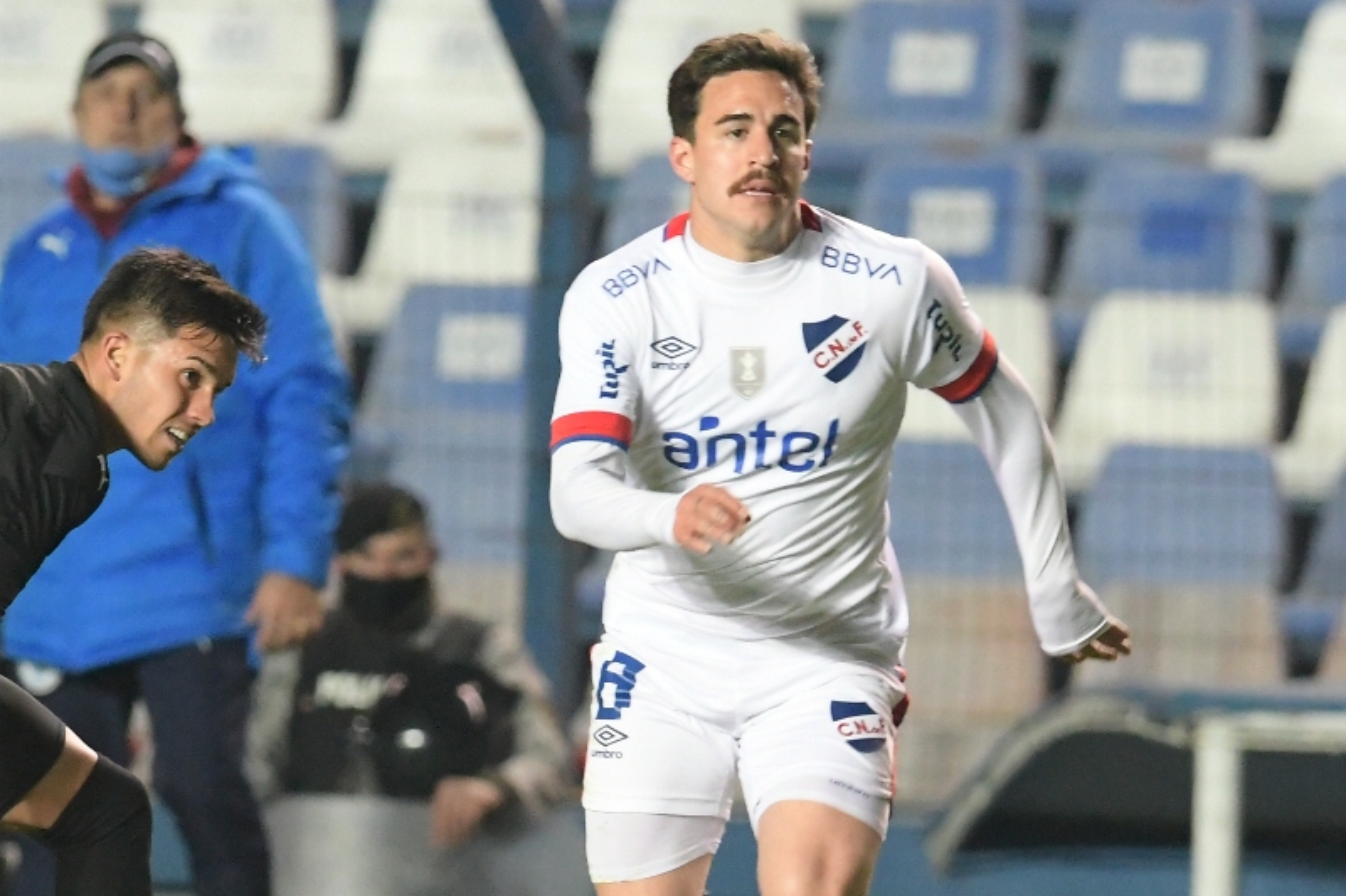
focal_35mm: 600
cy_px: 448
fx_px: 22427
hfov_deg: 3.4
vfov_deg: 2.3
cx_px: 673
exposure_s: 1/640
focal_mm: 400
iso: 7200
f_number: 5.6
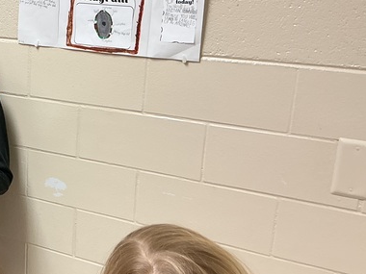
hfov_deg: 29.7
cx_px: 6
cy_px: 146
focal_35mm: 61
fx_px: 645
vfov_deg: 24.0
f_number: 1.8
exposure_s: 1/60
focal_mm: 3
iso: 64
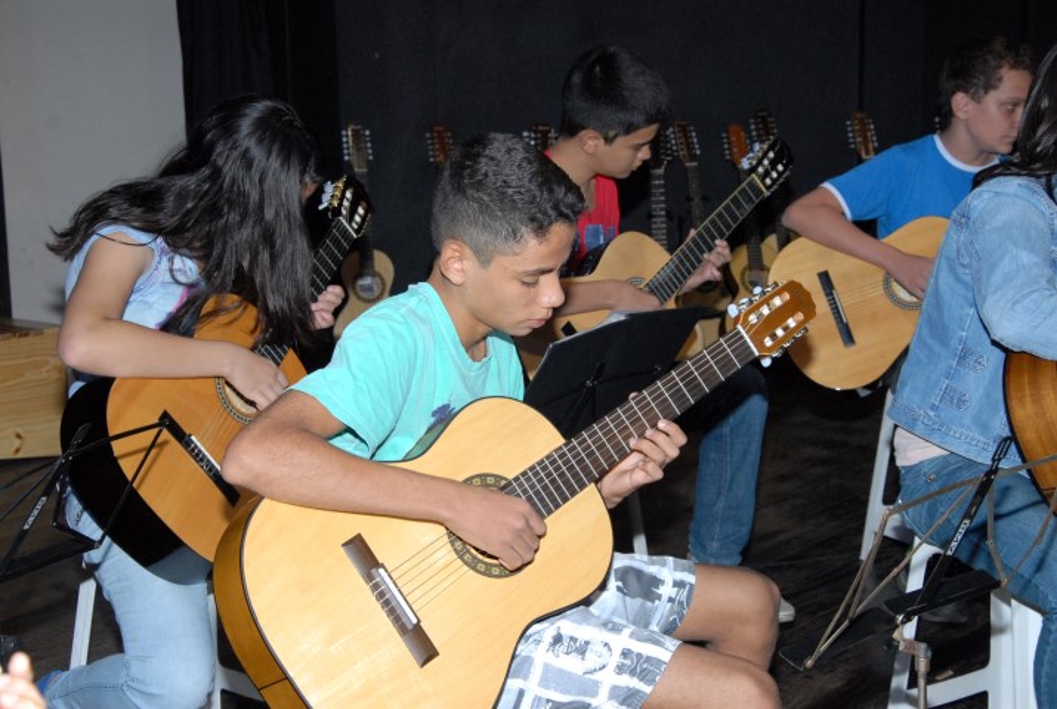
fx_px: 1854
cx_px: 528
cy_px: 354
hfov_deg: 31.8
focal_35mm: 63
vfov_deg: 21.7
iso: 800
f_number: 7.1
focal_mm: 42
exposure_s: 1/60
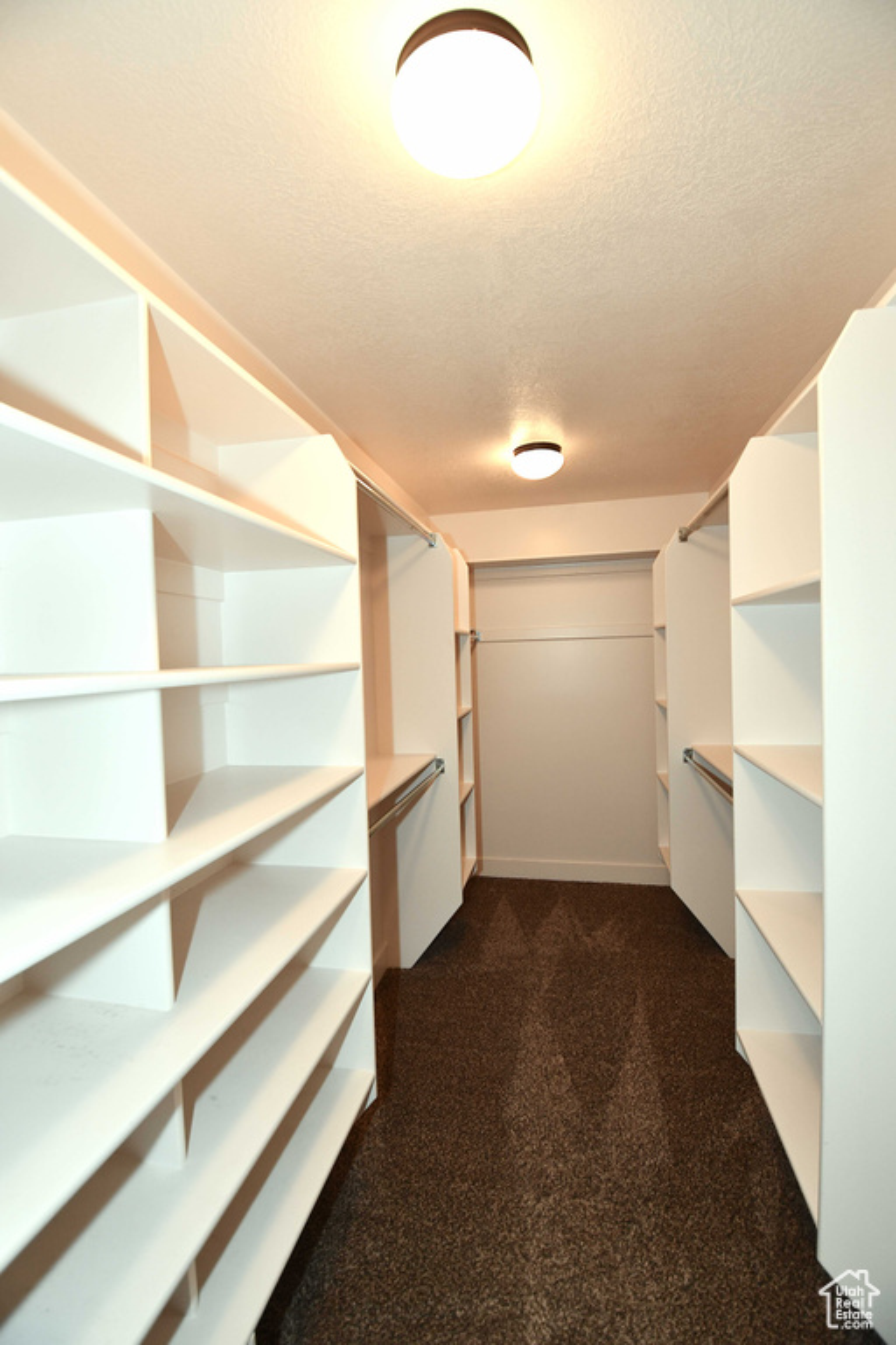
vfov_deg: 100.4
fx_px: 560
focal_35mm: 15
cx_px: 448
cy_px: 672
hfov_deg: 77.3
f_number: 4
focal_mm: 10
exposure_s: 1/60
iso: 800
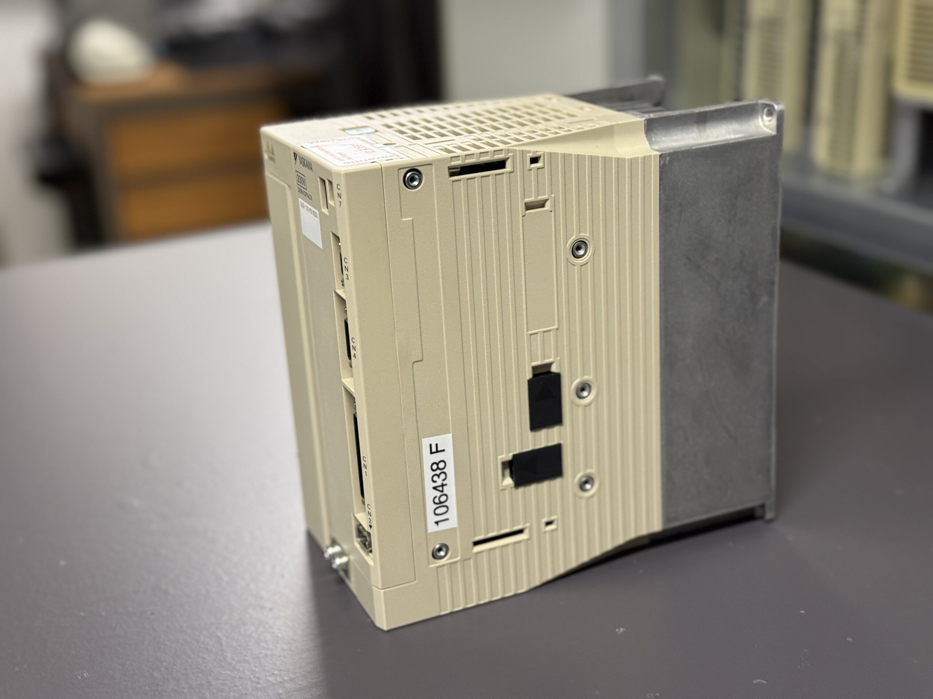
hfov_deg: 39.7
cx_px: 466
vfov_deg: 30.3
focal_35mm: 48
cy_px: 350
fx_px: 1294
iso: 200
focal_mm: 6.76
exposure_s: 1/50
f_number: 1.78
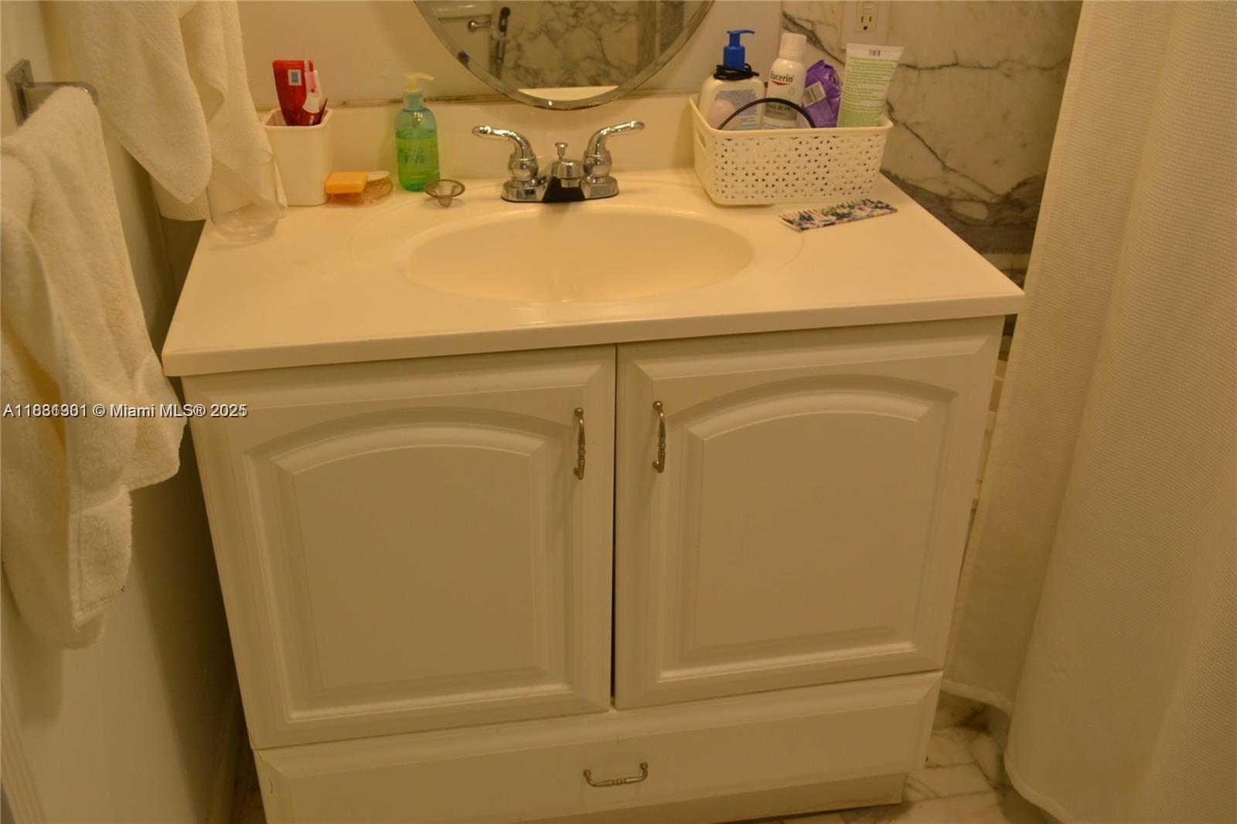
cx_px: 618
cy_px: 412
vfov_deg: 40.0
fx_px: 1134
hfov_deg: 57.2
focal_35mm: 33
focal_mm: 22
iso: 400
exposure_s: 1/100
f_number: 5
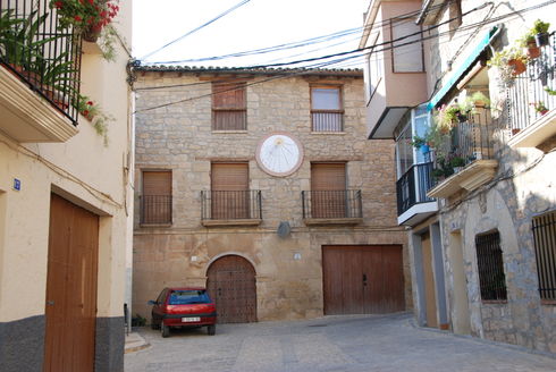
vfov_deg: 33.1
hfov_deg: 47.9
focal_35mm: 40
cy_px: 186
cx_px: 278
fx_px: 626
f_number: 5.6
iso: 160
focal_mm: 27
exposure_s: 1/125
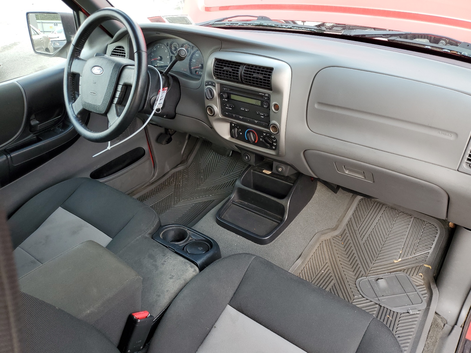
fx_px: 354
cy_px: 176
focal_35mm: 26
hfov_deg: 67.3
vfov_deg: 53.1
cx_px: 236
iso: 50
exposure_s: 1/123
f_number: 1.5
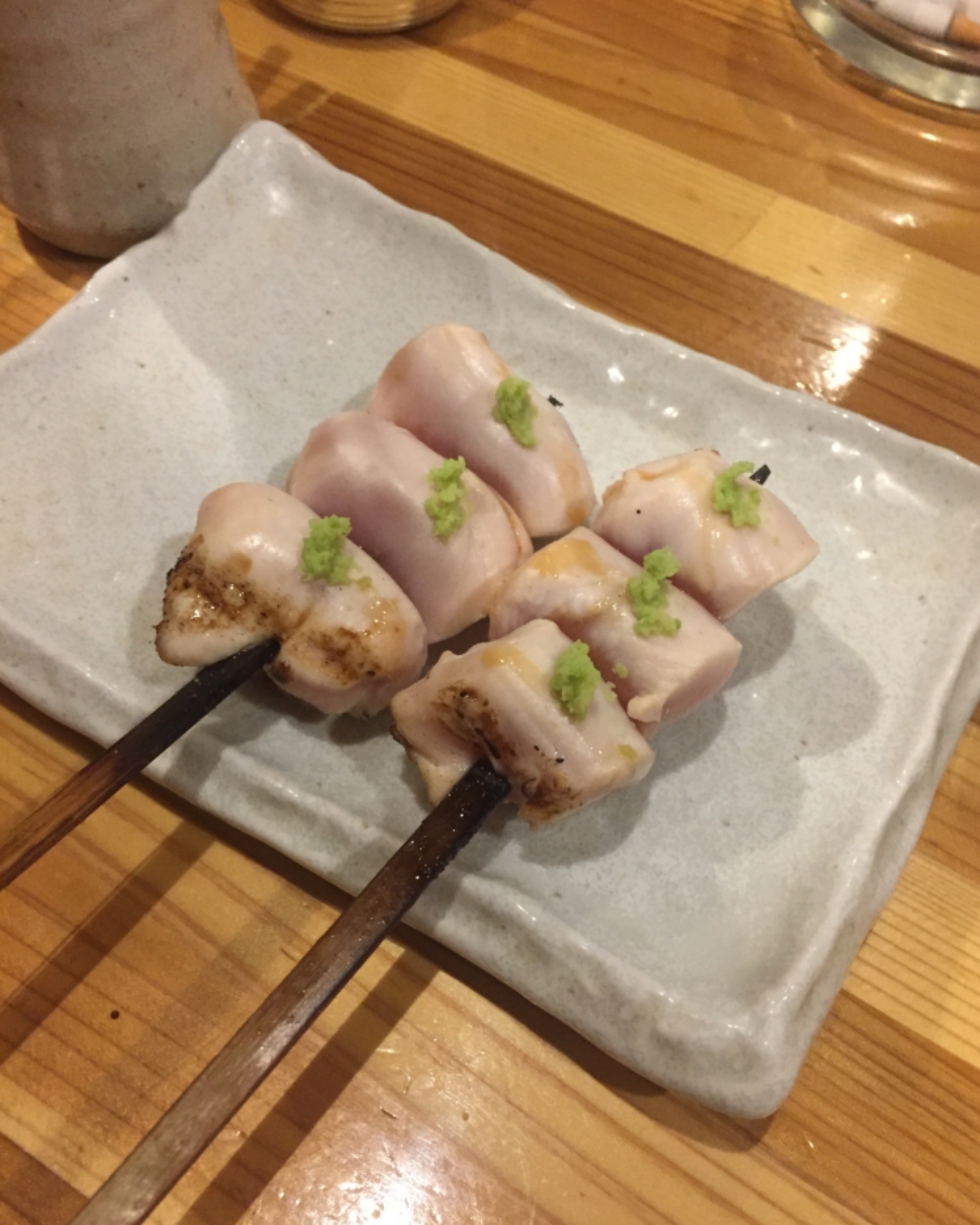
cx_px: 494
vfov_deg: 57.1
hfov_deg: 47.1
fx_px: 1124
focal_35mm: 31
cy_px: 659
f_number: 2.2
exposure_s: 1/24
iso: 250
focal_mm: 4.15
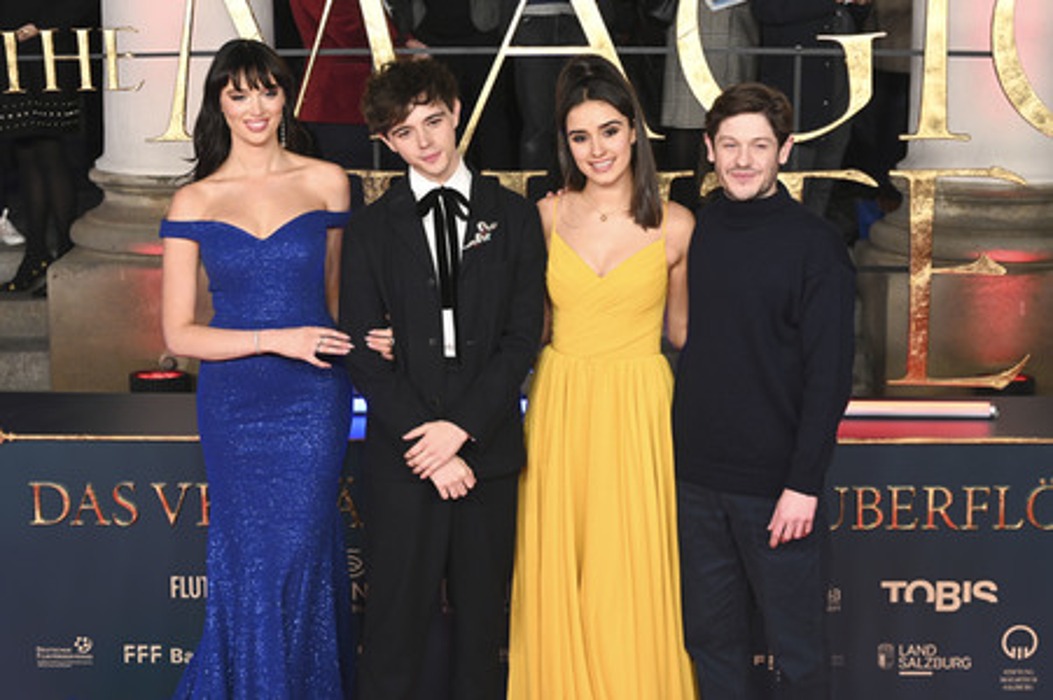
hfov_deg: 35.7
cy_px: 350
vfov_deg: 24.2
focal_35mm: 56
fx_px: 1637
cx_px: 526
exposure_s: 1/125
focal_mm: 56
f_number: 5.6
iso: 640
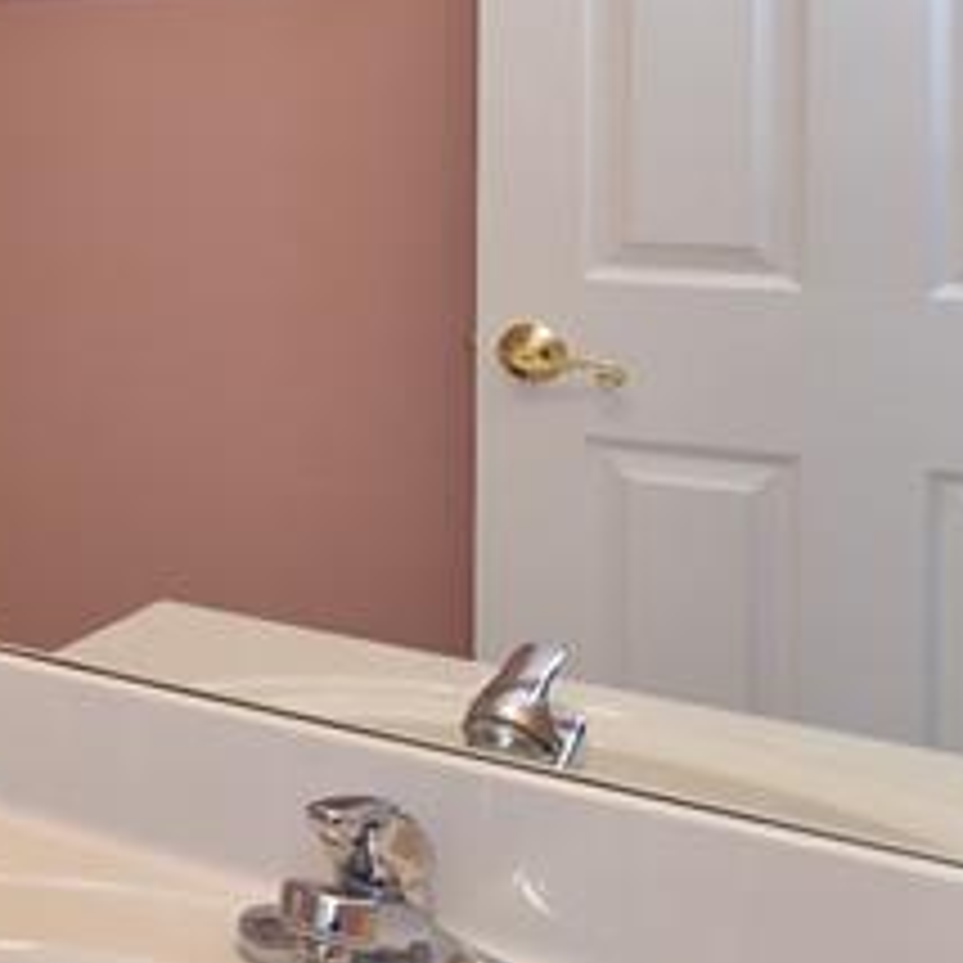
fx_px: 1794
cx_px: -711
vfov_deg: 29.0
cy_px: 122
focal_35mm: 57
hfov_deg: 21.4
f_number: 6.3
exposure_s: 1/50
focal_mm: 14
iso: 640
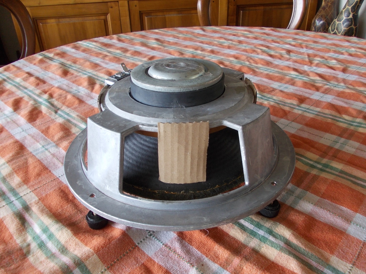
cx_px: 183
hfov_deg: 63.4
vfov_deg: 49.7
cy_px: 137
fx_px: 296
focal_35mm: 28
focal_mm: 4
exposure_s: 1/30
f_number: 2.7
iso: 80
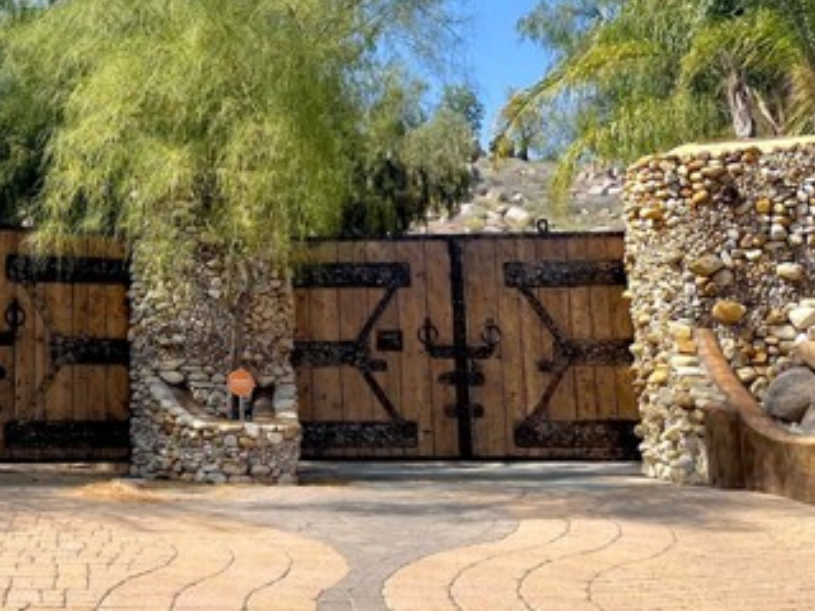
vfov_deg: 27.9
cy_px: 219
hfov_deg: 35.3
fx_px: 1224
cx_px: 135
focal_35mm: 52
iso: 50
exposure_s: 1/2410
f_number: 1.6
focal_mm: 5.1
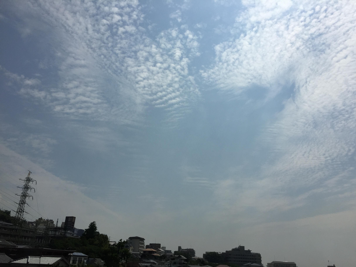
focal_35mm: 29
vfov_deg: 48.2
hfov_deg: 61.7
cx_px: 178
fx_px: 298
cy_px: 134
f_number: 2.2
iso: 32
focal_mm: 4.15
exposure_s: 1/13333
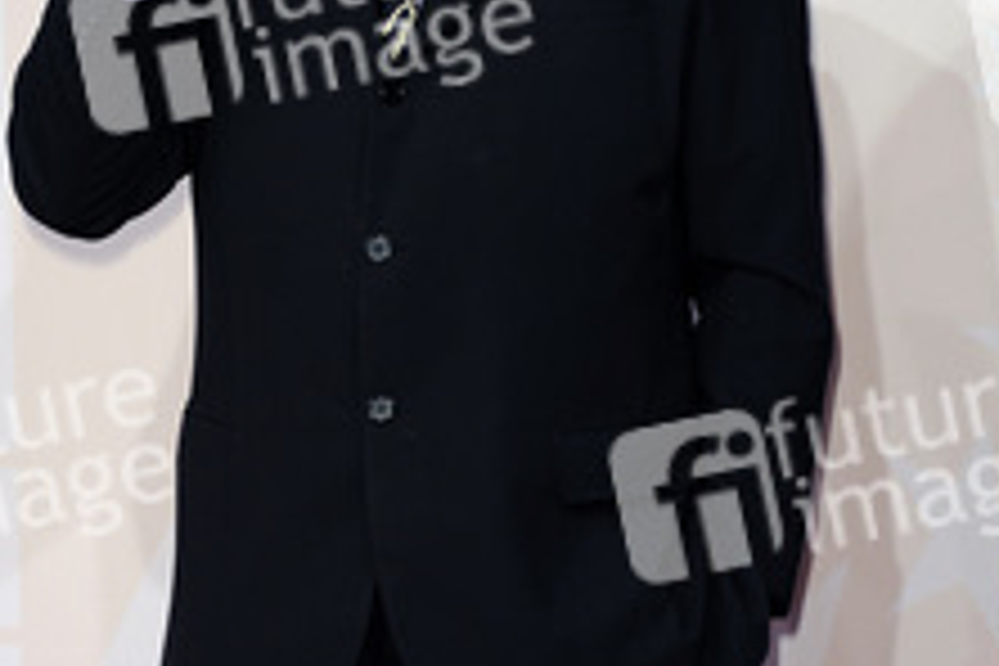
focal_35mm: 166
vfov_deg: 8.3
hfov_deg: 12.4
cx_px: 432
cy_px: 252
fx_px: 4606
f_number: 5.6
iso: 1000
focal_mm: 92
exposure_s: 1/160
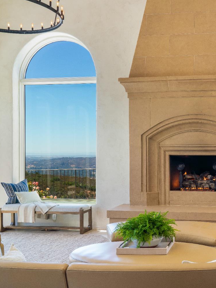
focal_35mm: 45
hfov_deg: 30.1
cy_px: 144
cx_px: 211
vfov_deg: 42.1
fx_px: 375
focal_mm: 31
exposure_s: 1/8
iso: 100
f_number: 14
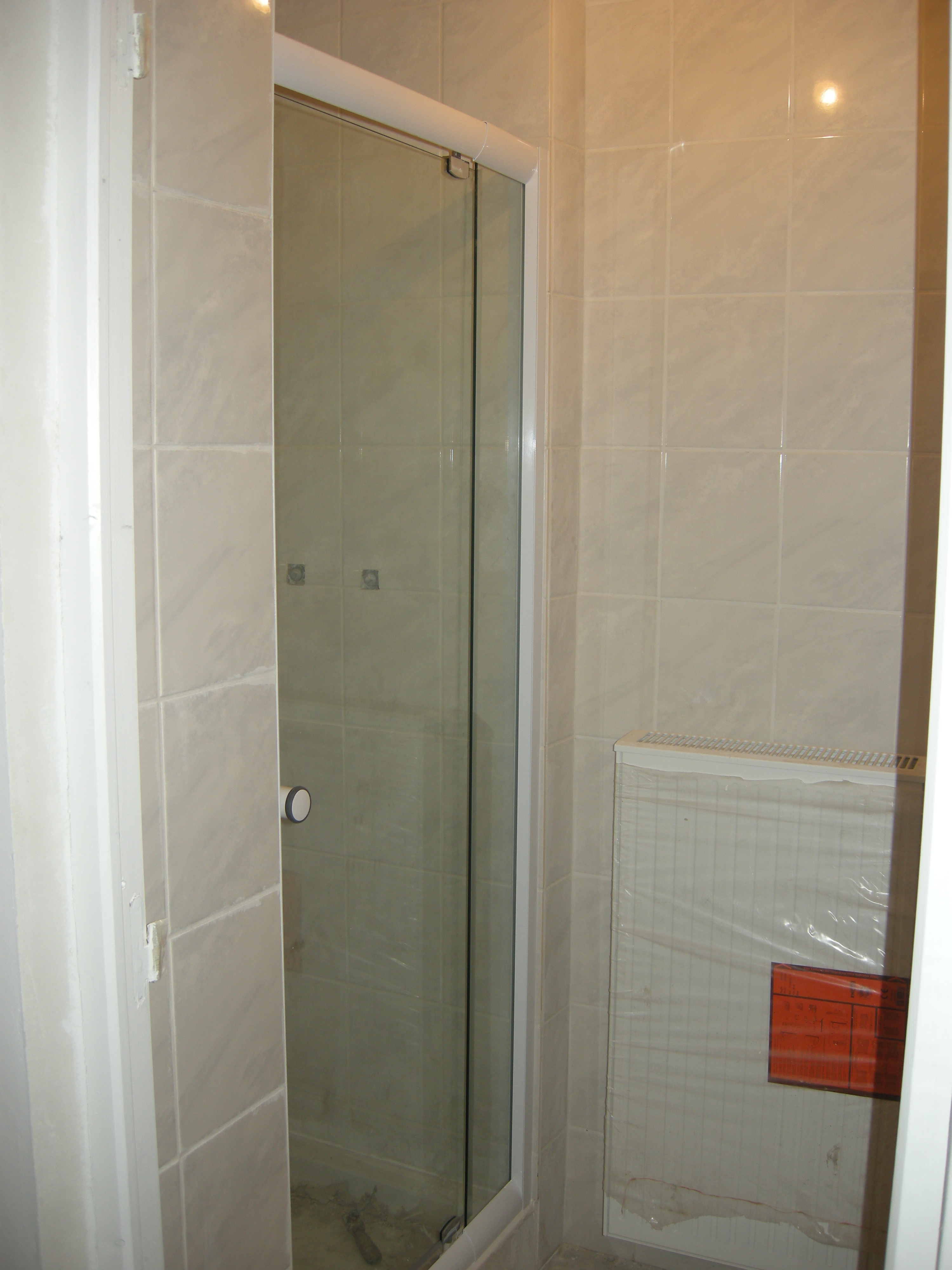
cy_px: 635
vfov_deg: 52.6
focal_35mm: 35
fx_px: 1283
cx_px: 476
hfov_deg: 40.7
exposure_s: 1/50
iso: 64
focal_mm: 7.5
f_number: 2.7
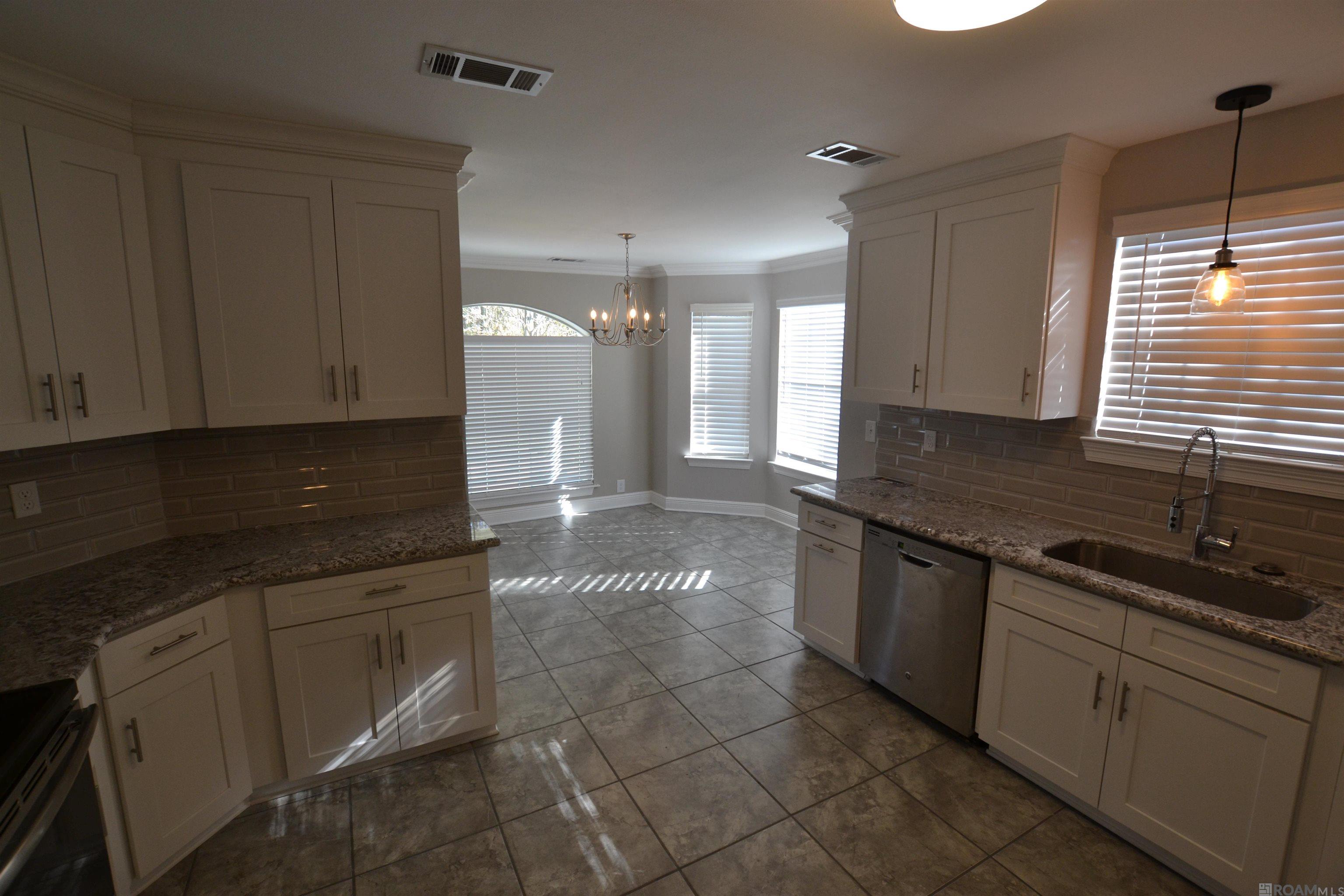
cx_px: 672
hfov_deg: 100.4
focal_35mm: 15
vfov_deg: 77.3
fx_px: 560
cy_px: 448
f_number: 5.6
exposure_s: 1/125
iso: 400
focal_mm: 10
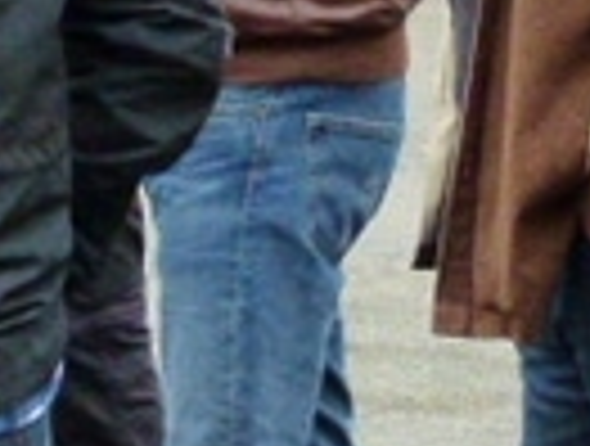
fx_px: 8033
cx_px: -5
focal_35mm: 470
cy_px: -81
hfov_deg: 4.2
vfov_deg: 3.2
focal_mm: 18.5
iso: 800
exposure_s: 1/125
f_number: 3.5
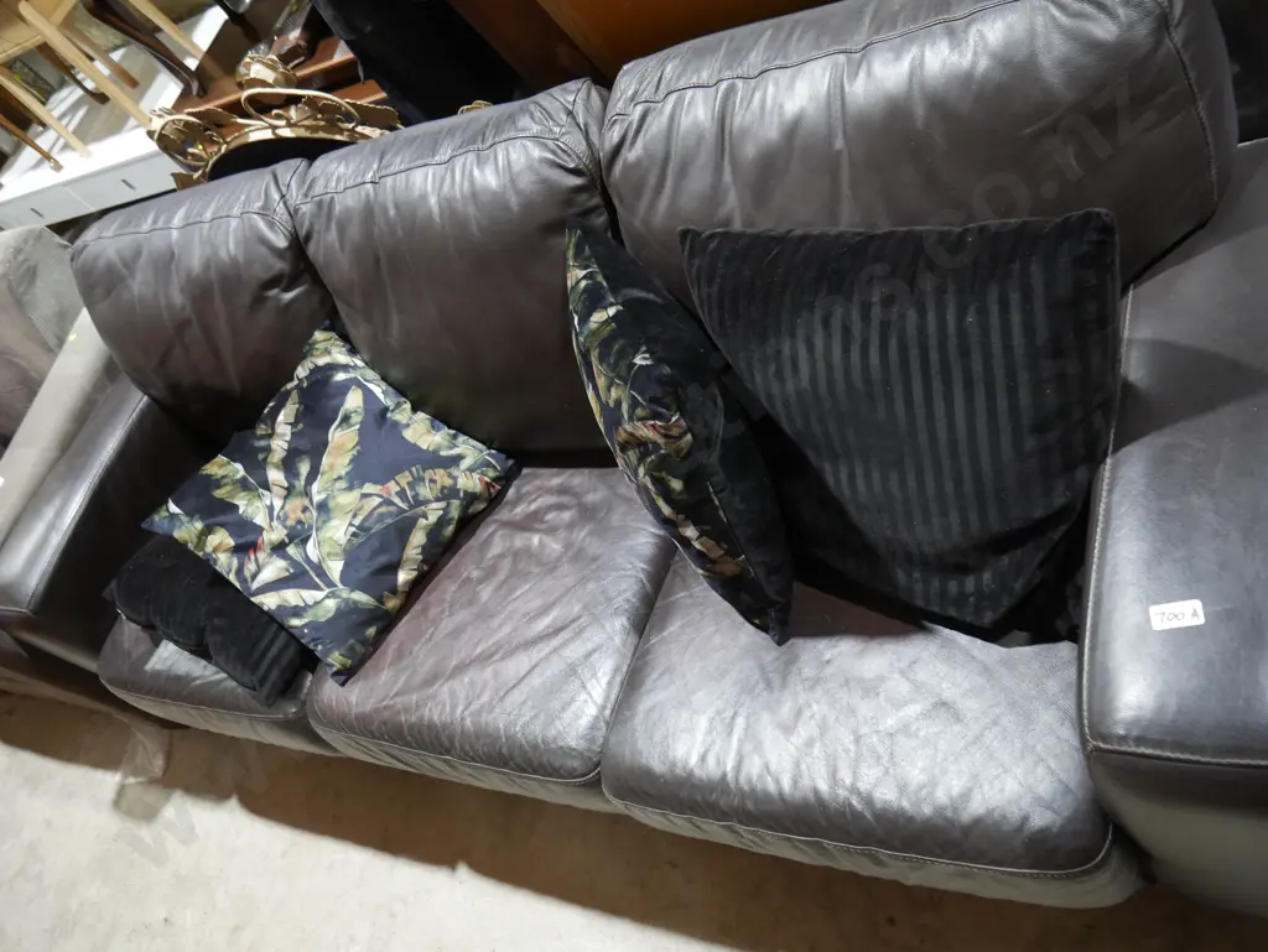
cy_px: 476
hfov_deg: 63.4
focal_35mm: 28
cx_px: 634
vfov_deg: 49.8
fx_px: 1026
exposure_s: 1/60
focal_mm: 14
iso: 640
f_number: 3.5
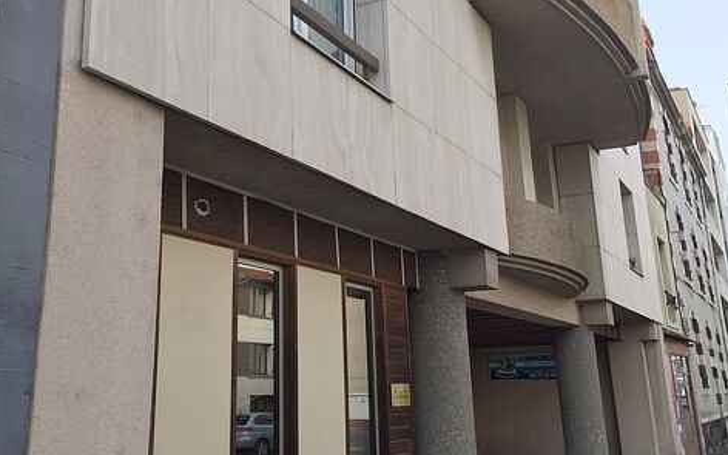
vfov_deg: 30.5
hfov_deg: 47.2
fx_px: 833
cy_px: 251
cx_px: 366
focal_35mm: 42
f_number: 2.2
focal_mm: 4.15
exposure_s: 1/682
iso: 32
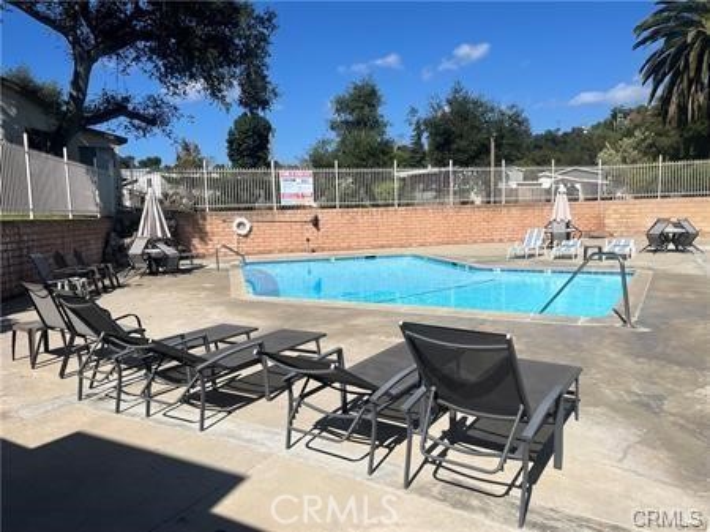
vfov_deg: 53.0
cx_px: 355
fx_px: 533
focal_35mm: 26
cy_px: 266
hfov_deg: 67.3
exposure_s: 1/5848
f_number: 1.6
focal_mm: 5.1
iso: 50
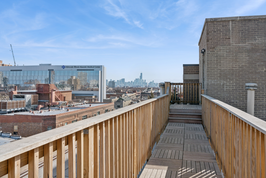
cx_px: 133
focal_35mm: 30
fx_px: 222
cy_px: 89
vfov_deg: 43.6
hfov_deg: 61.9
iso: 200
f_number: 11
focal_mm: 30
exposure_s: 1/500
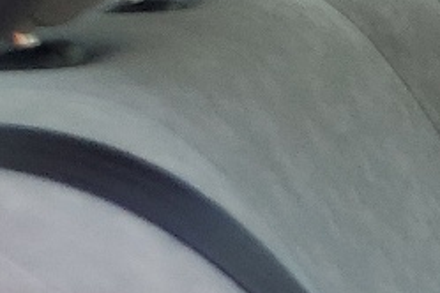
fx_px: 2127
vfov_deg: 7.7
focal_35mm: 174
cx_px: 1258
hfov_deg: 9.6
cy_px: 521
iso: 50
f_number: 1.5
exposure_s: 1/588
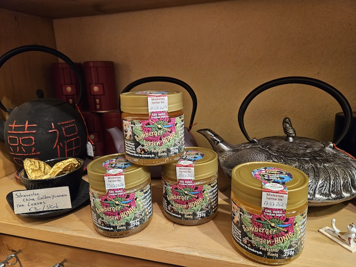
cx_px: 178
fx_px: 237
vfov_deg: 58.9
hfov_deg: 73.9
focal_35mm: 23
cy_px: 134
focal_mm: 5.4
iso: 500
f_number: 1.8
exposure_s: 1/25
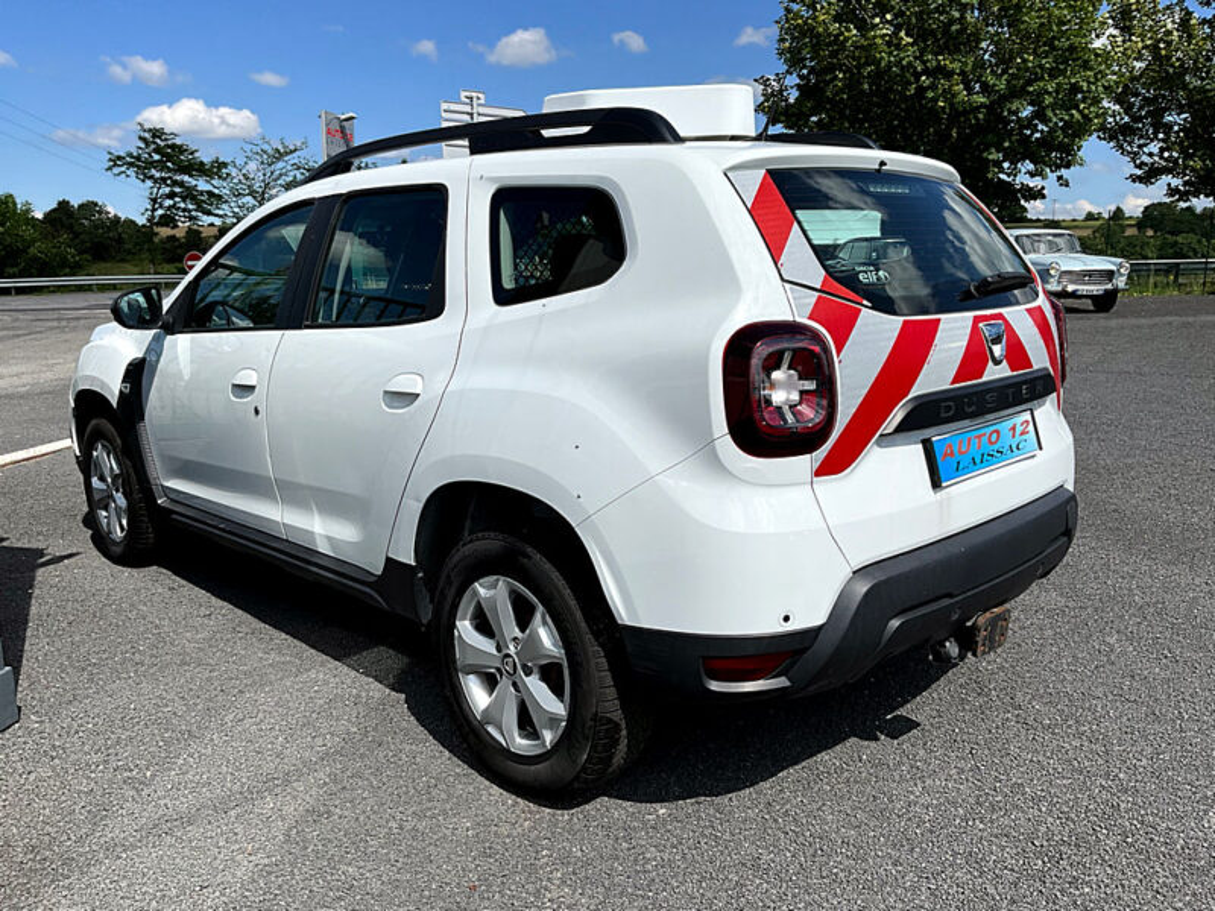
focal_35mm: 29
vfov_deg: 48.2
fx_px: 1018
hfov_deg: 61.7
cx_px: 608
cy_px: 456
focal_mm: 3
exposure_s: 1/3322
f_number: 1.8
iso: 25
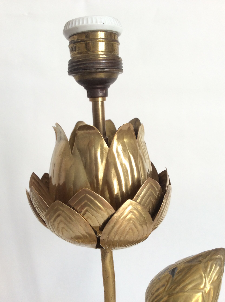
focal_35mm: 32
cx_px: 112
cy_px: 151
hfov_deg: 44.1
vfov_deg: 56.9
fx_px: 278
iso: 40
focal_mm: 3.3
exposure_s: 1/33
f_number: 2.4
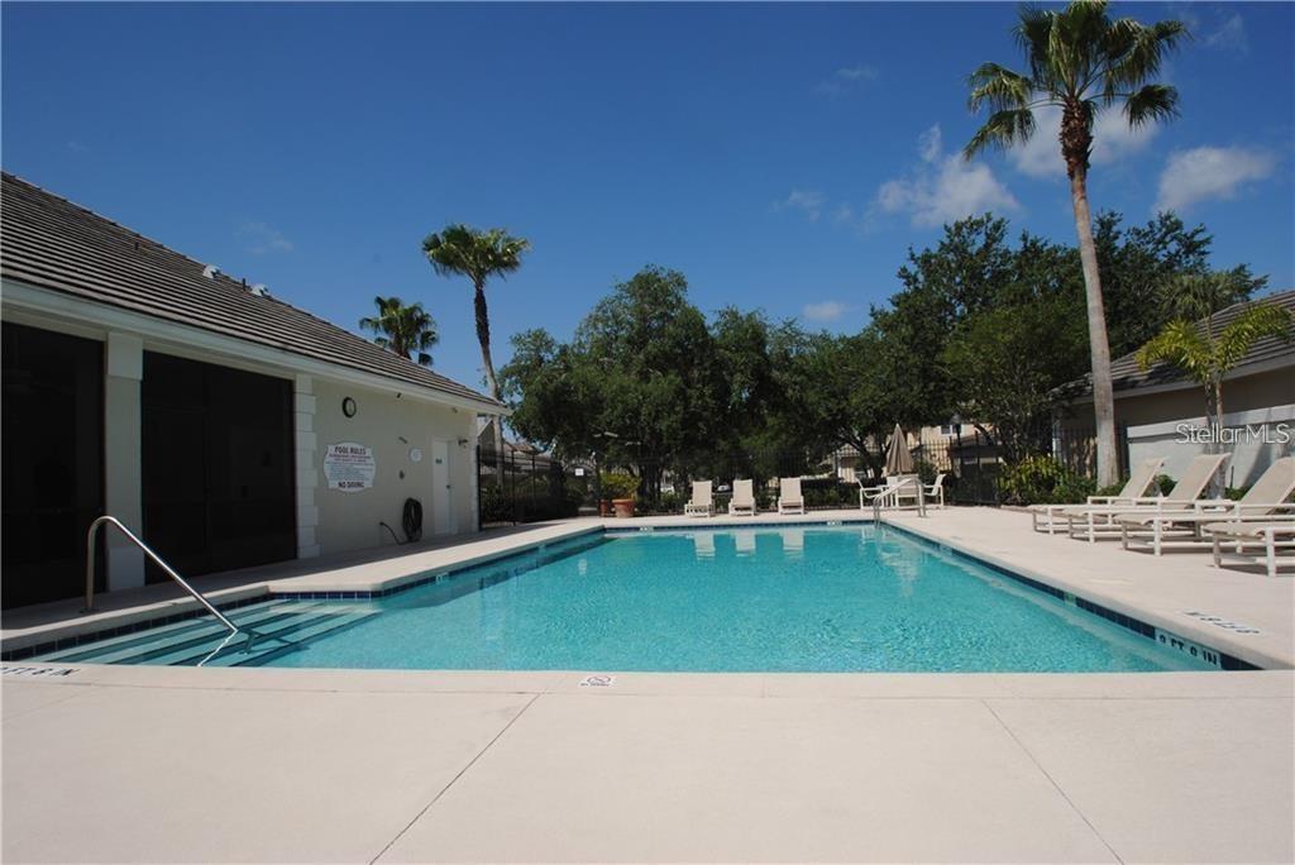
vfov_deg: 67.5
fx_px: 648
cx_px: 648
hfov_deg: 90.0
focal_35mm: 18
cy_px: 432
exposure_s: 1/200
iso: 100
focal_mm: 12
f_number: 11
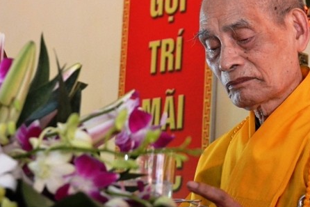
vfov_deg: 12.2
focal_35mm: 112
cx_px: 199
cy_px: 75
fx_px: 964
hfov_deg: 18.2
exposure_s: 1/50
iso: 3200
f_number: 5
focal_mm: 52
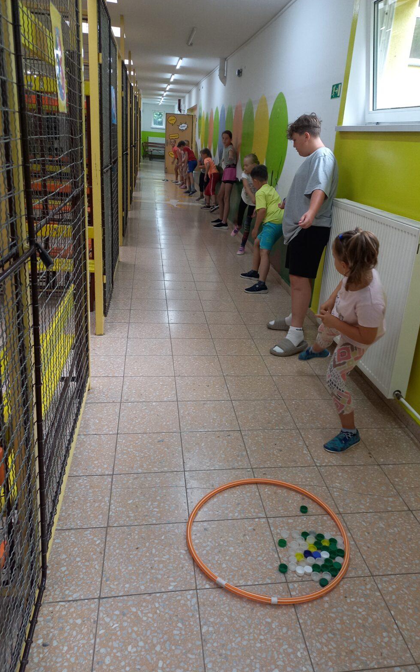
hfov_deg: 45.9
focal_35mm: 27
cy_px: 340
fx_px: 495
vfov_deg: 68.4
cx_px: 237
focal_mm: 4.65
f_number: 1.8
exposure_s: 1/50
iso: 160
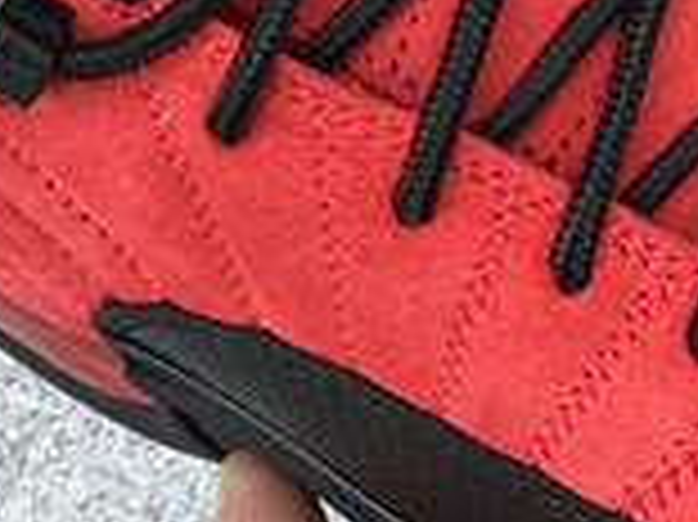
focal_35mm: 180
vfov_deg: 8.2
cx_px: 590
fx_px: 3627
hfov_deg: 10.9
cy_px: 65
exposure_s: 1/205
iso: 25
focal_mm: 3.3
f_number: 2.4
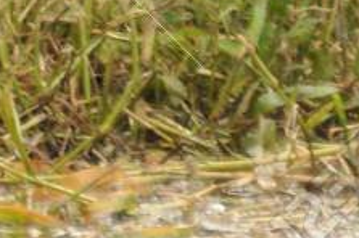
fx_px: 26119
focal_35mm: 2623
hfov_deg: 0.8
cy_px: -454
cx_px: 29
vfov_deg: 0.5
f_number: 9
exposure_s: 1/100
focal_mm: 300
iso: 640
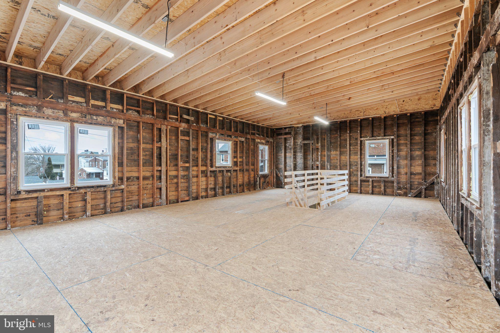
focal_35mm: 16
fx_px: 222
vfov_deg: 73.7
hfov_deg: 96.7
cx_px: 250
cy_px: 166
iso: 320
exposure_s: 1/2.5
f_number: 7.1
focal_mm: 16
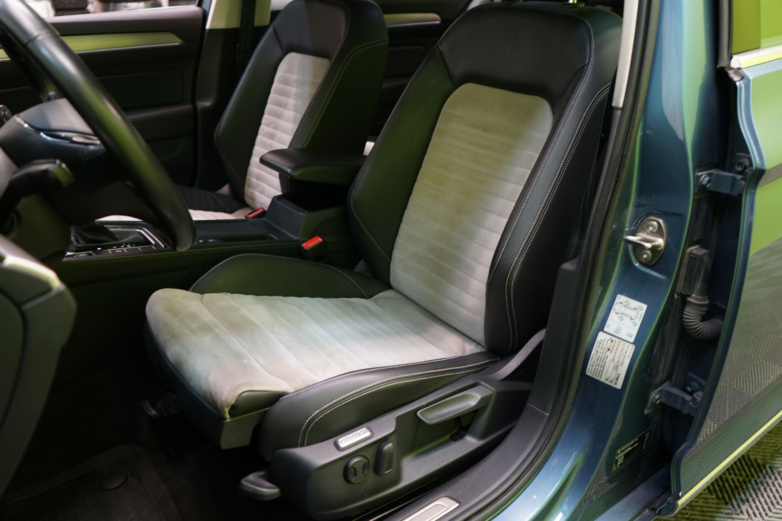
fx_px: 608
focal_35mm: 28
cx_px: 391
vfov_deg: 46.4
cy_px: 260
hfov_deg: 65.5
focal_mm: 28
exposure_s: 1/30
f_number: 3.5
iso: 640
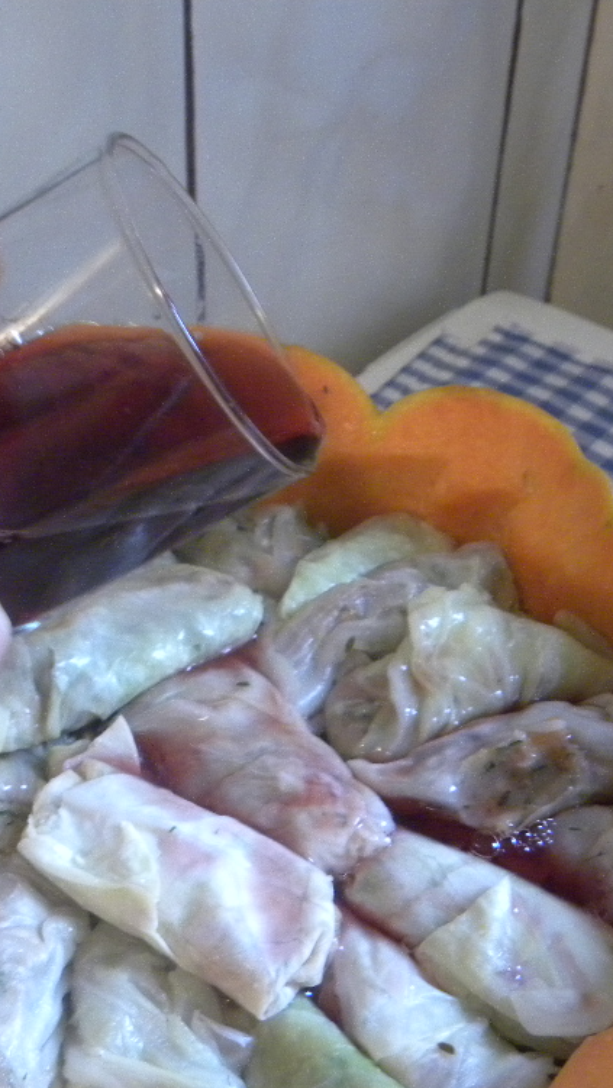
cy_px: 549
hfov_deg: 23.8
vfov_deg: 42.1
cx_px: 72
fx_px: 1415
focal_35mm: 49
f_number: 2.8
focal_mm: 5.9
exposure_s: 1/13.1
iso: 400
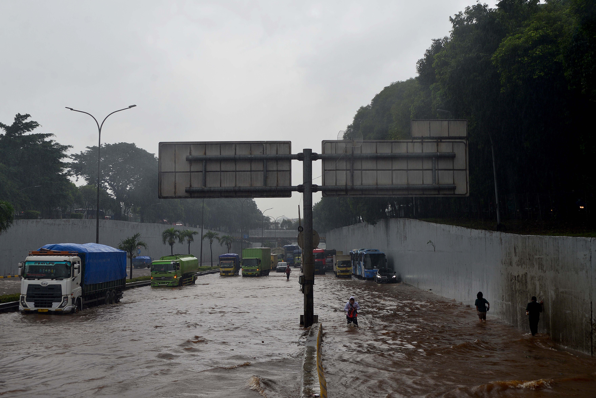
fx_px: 662
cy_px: 199
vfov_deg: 33.4
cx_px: 298
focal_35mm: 40
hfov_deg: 48.4
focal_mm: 40
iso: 125
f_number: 5.6
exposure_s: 1/160
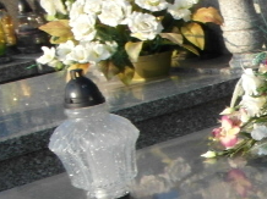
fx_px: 1086
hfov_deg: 12.0
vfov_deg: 10.0
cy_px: 338
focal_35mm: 141
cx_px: 579
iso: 80
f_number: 4.1
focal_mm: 6.5
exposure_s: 1/250
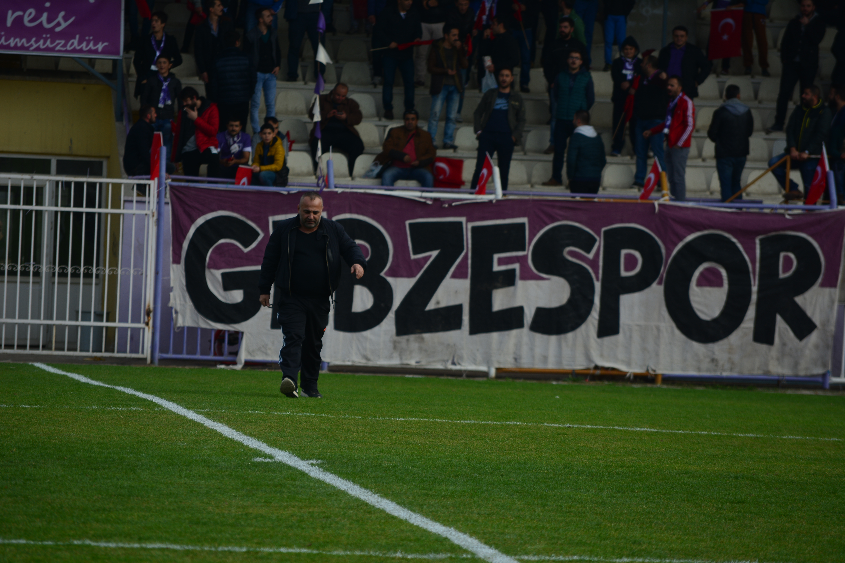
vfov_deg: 5.0
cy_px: 282
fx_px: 6513
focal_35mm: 278
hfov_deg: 7.4
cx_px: 422
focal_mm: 185
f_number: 5.6
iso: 100
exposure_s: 1/400
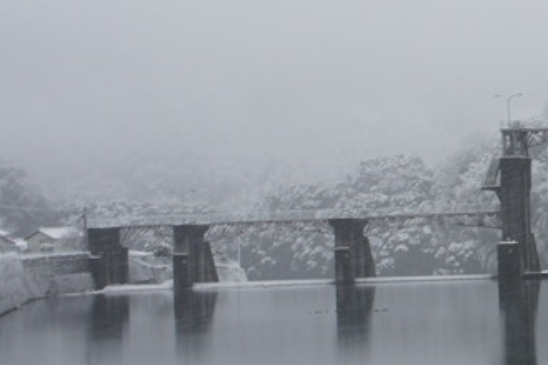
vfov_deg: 11.7
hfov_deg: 16.7
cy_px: 120
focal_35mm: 117
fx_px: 1773
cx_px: 691
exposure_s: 1/100
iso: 200
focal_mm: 25
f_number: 6.3
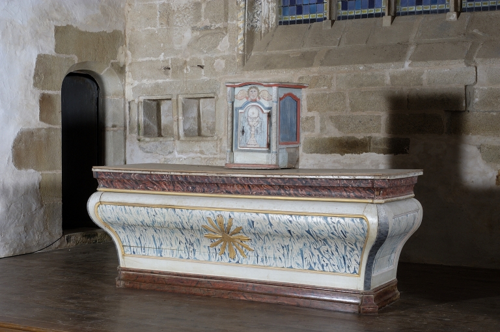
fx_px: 936
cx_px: 250
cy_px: 166
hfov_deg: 29.9
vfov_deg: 20.1
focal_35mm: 68
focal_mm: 45
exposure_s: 1/50
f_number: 11
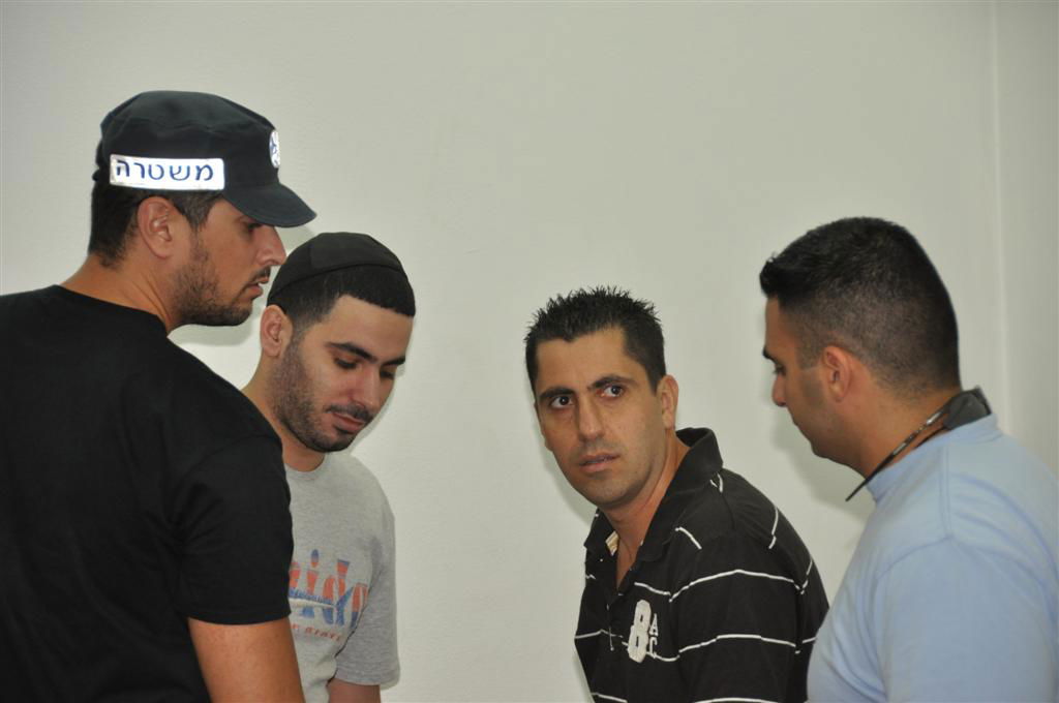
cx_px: 530
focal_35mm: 158
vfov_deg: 8.7
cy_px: 352
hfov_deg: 13.1
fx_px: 4627
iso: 800
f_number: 5.3
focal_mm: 105
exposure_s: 1/60
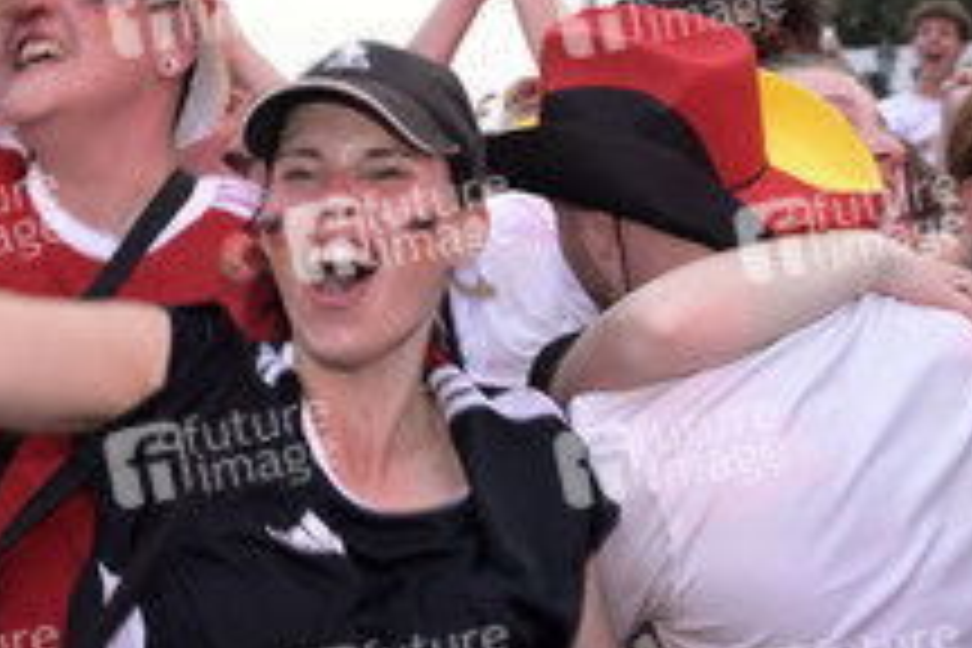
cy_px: 117
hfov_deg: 27.4
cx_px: 281
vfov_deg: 18.5
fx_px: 1971
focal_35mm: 73
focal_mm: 35
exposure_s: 1/125
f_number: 5
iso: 1250
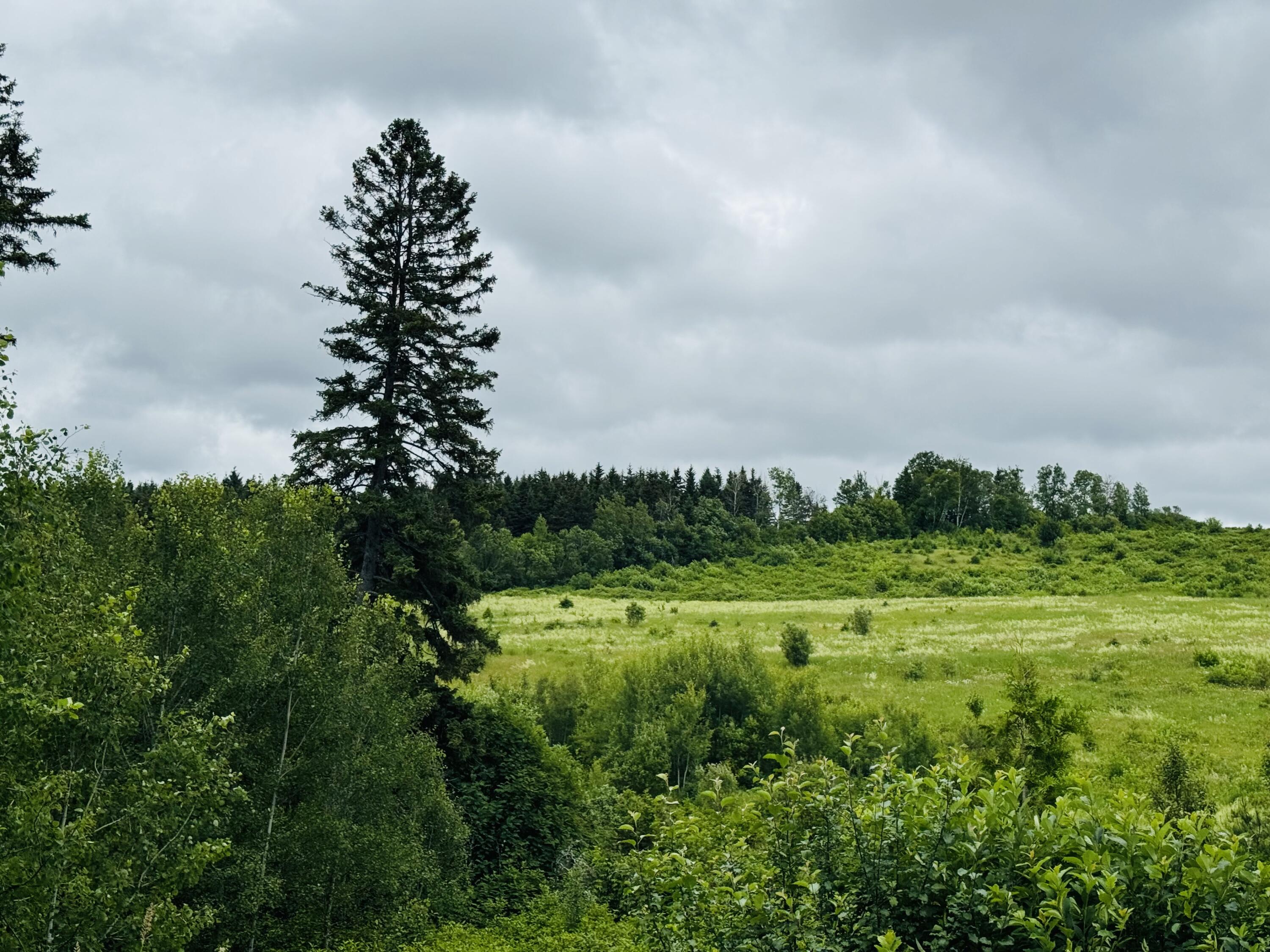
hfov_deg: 39.7
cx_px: 635
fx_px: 1761
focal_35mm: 48
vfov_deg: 30.3
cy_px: 476
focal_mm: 6.76
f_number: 1.78
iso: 64
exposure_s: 1/2959
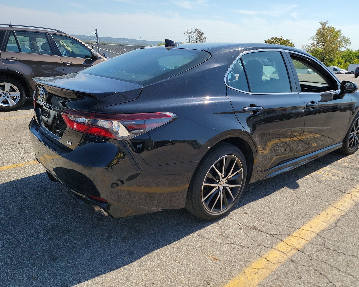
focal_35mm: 26
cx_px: 192
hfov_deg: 66.0
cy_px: 141
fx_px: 276
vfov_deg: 54.9
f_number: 1.8
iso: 50
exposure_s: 1/789
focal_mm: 6.7
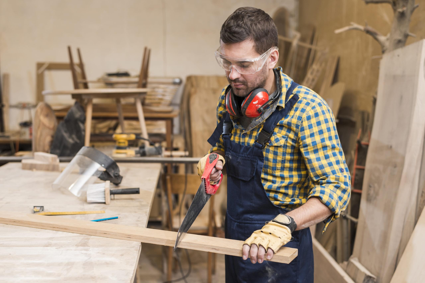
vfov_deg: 27.0
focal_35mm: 50
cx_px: 212
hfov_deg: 39.6
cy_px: 142
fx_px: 590
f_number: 3.2
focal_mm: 50
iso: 320
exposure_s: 1/160
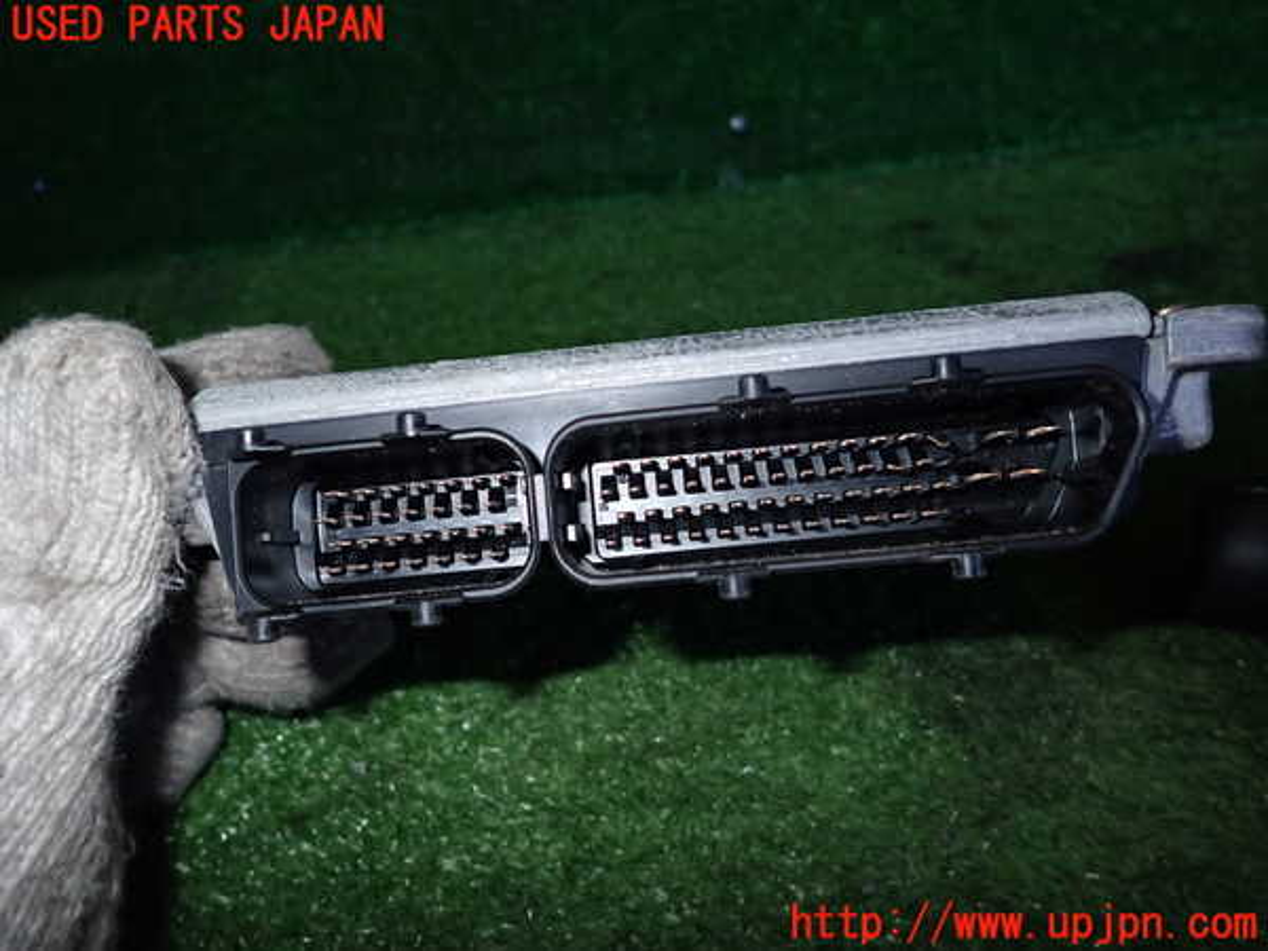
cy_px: 476
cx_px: 634
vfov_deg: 54.9
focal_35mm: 25
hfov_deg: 69.4
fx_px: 916
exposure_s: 1/100
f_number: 5.6
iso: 400
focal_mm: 4.5
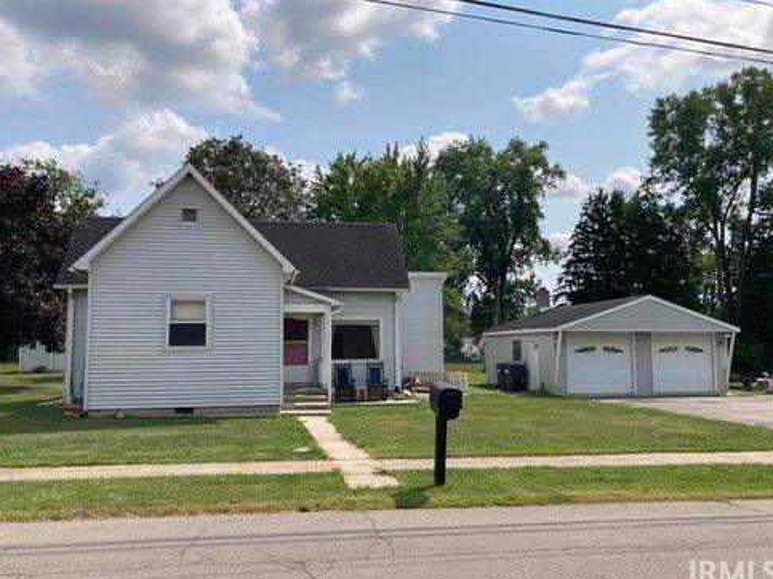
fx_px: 647
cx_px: 386
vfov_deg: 48.2
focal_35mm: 29
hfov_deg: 61.7
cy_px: 298
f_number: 1.8
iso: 20
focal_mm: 3.99
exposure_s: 1/3205
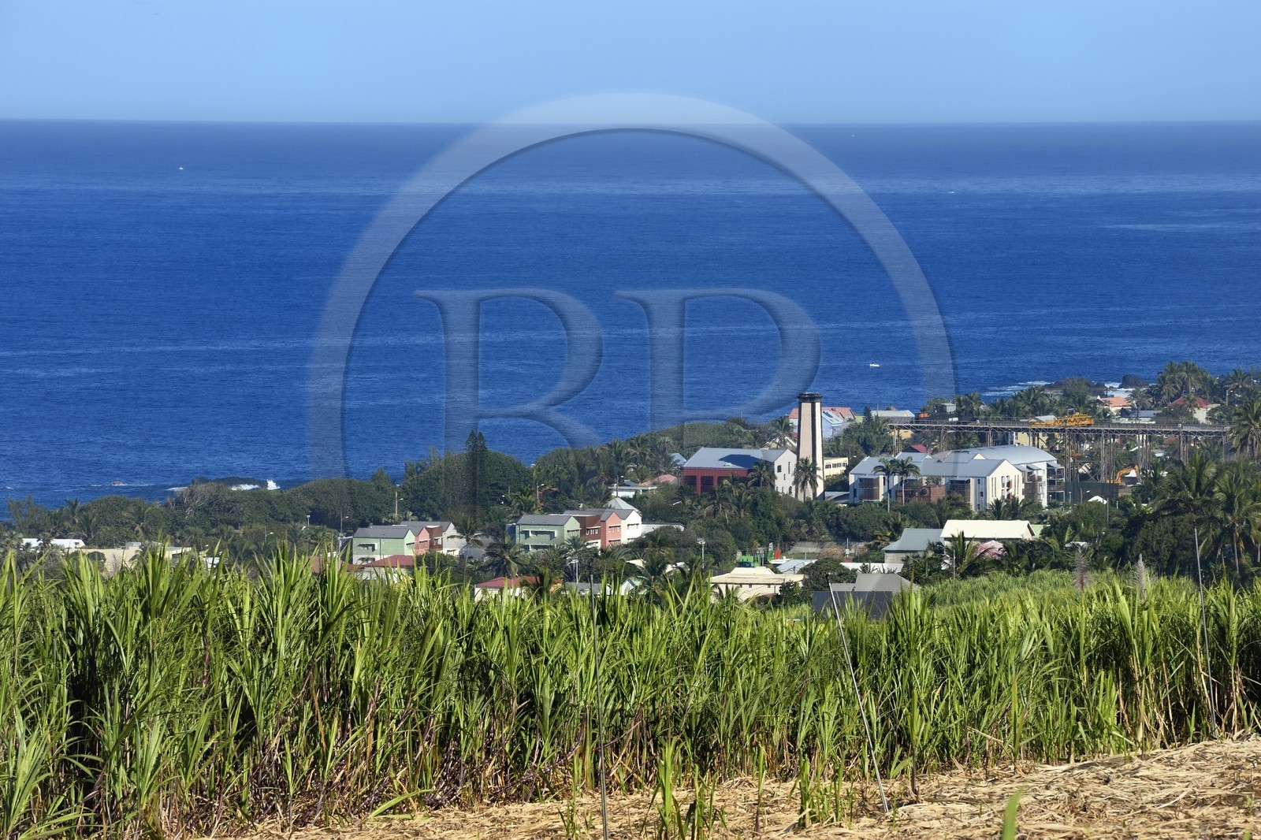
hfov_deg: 10.3
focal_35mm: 200
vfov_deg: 6.9
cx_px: 630
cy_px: 420
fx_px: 7004
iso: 200
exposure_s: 1/320
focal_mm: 200
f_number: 13
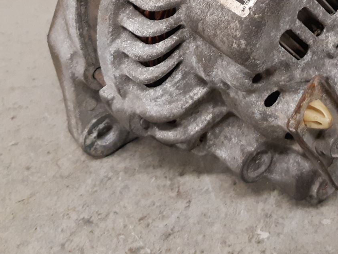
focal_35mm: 63
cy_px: -10
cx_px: 253
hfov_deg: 30.2
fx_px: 615
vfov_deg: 22.3
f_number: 1.7
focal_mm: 3.93
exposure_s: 1/50
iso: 250
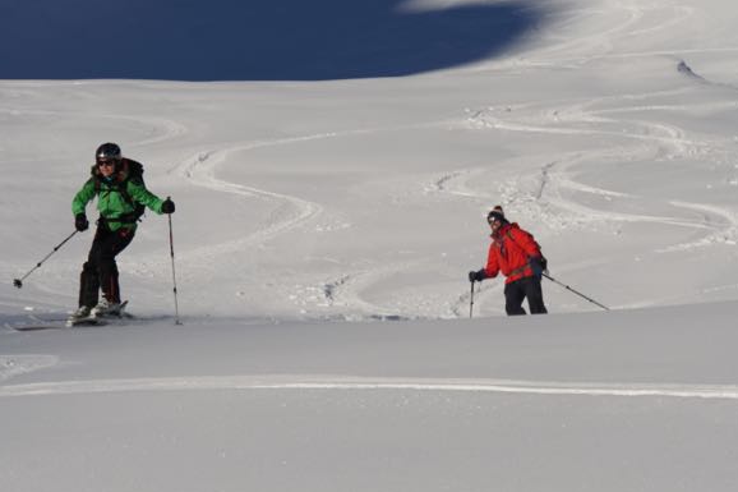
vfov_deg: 8.9
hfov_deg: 13.3
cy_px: 270
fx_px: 3167
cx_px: 337
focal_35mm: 155
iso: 100
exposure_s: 1/400
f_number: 10
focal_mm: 93
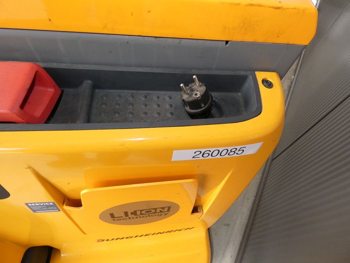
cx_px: 175
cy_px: 132
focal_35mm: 20
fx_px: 202
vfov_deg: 66.0
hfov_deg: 81.7
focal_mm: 3.6
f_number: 2.8
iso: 400
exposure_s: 1/100
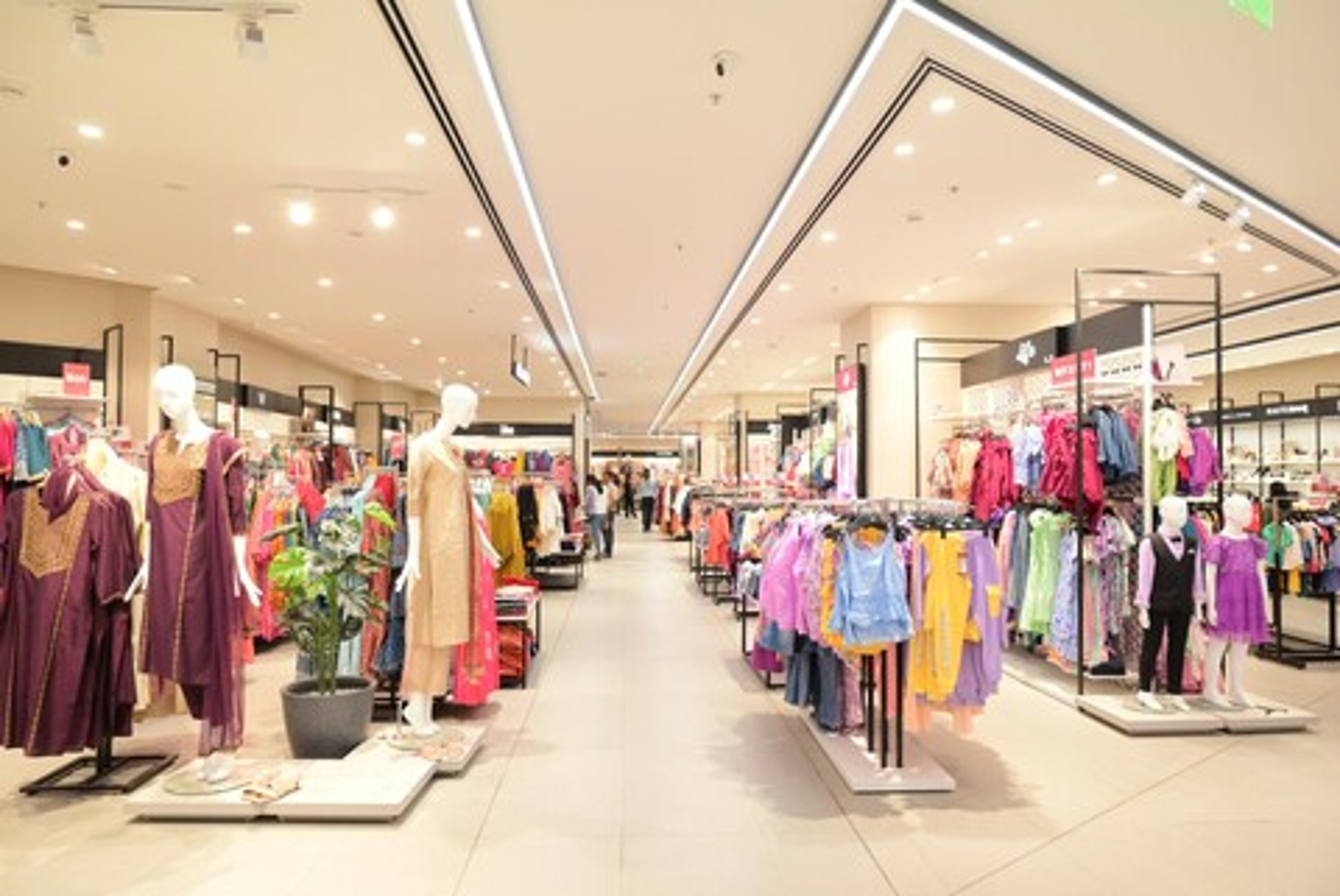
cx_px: 670
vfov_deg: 53.2
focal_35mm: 24
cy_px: 448
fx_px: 894
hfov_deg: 73.7
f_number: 5.6
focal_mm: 24
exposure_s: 1/200
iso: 2500
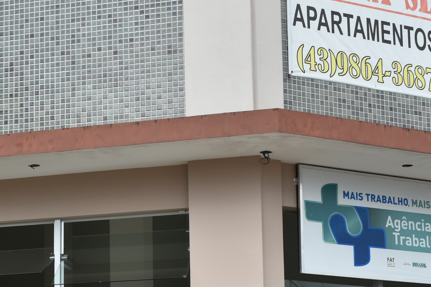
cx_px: 109
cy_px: 302
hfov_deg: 20.5
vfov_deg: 13.6
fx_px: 1185
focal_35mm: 99
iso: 280
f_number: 8
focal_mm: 30
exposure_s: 1/500
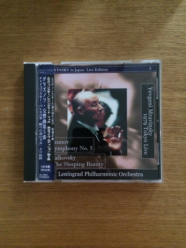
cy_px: 124
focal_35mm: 30
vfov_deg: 60.0
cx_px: 93
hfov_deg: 46.8
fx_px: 215
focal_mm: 4.12
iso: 800
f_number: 2.2
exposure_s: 1/15
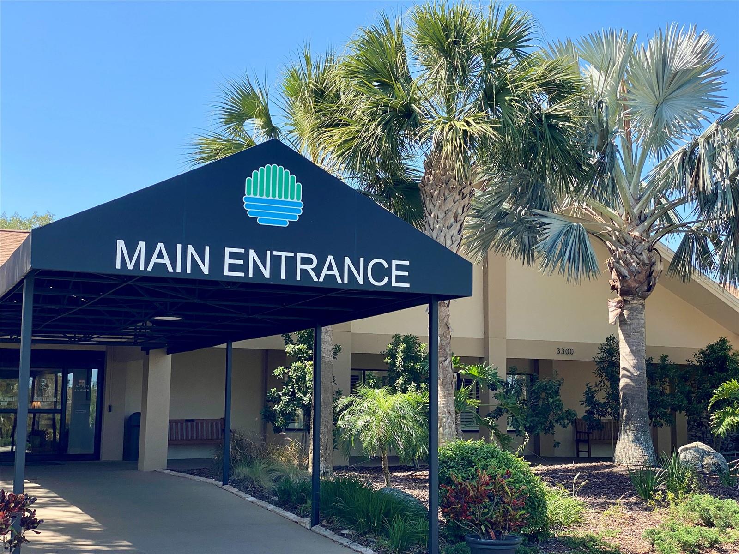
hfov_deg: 36.8
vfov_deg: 28.0
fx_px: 1110
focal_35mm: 52
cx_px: 370
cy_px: 277
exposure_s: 1/705
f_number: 2
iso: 20
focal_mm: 6
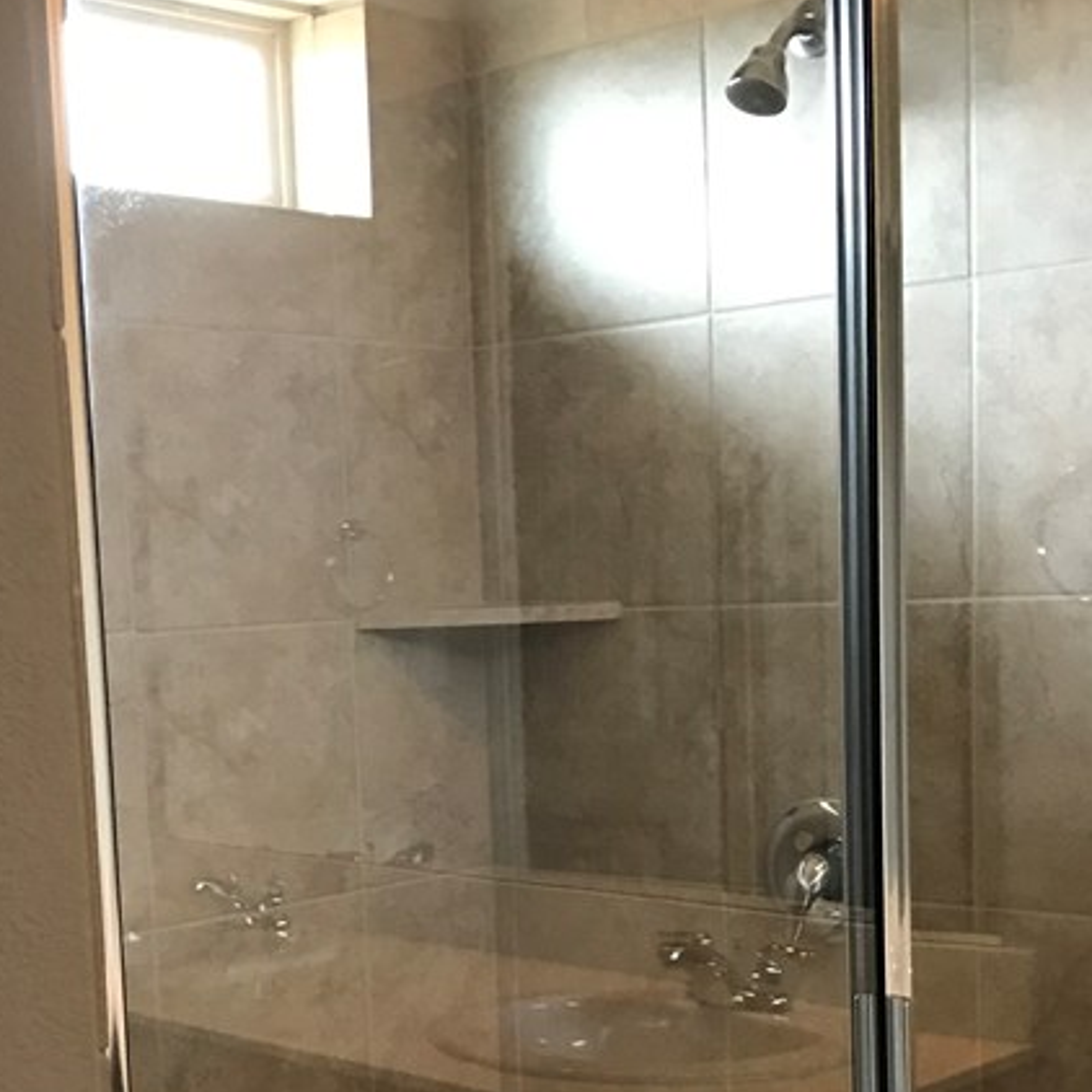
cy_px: 828
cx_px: 437
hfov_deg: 28.5
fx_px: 2141
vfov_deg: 28.2
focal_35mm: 60
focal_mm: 3.99
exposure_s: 1/15
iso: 80
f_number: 1.8
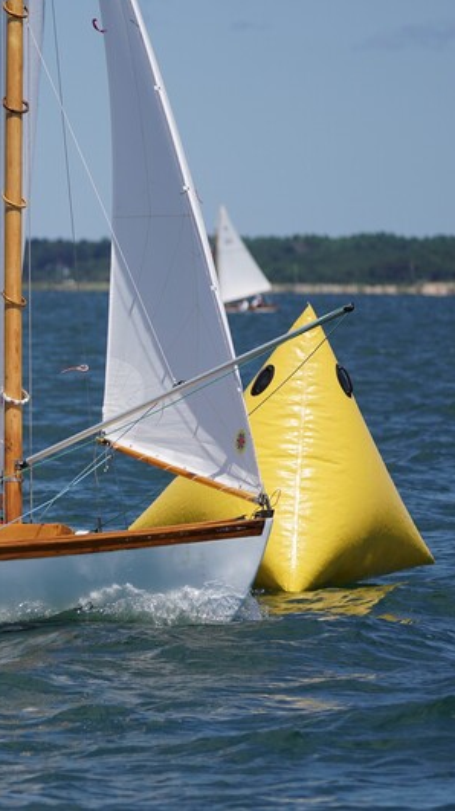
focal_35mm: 391
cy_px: 406
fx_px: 8397
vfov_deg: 5.5
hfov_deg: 3.1
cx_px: -151
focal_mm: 165
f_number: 5
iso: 160
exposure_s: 1/1600
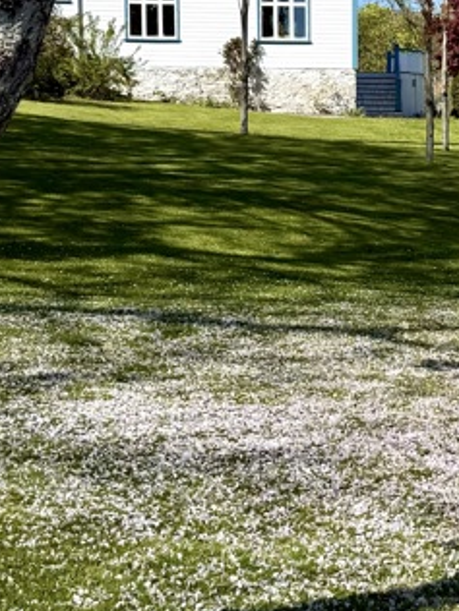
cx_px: 451
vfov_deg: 22.7
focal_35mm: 86
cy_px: 245
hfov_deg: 16.8
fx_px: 1520
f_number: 1.78
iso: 80
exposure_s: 1/3759
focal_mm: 6.76
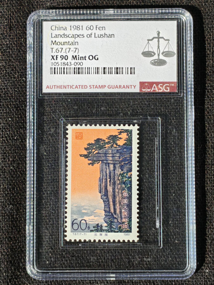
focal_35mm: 91
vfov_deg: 21.5
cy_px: 142
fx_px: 750
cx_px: 107
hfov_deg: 16.2
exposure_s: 1/940
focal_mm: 4.94
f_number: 1.5
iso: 50
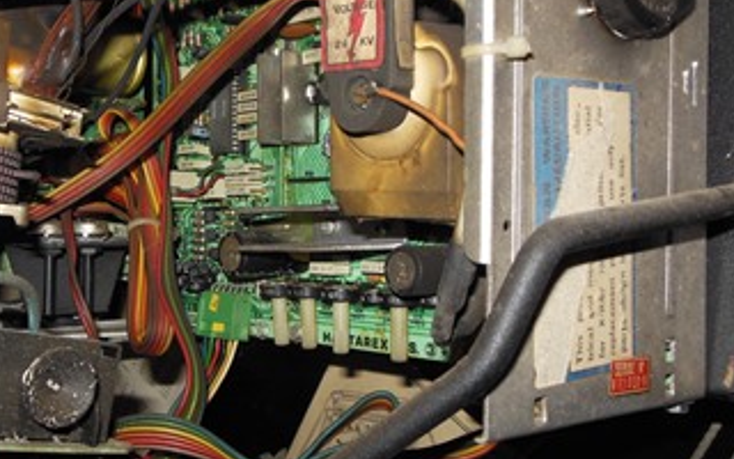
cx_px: 275
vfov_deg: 29.7
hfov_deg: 45.8
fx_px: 860
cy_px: 170
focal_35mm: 43
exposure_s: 1/25
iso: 200
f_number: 6.7
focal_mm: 5.2
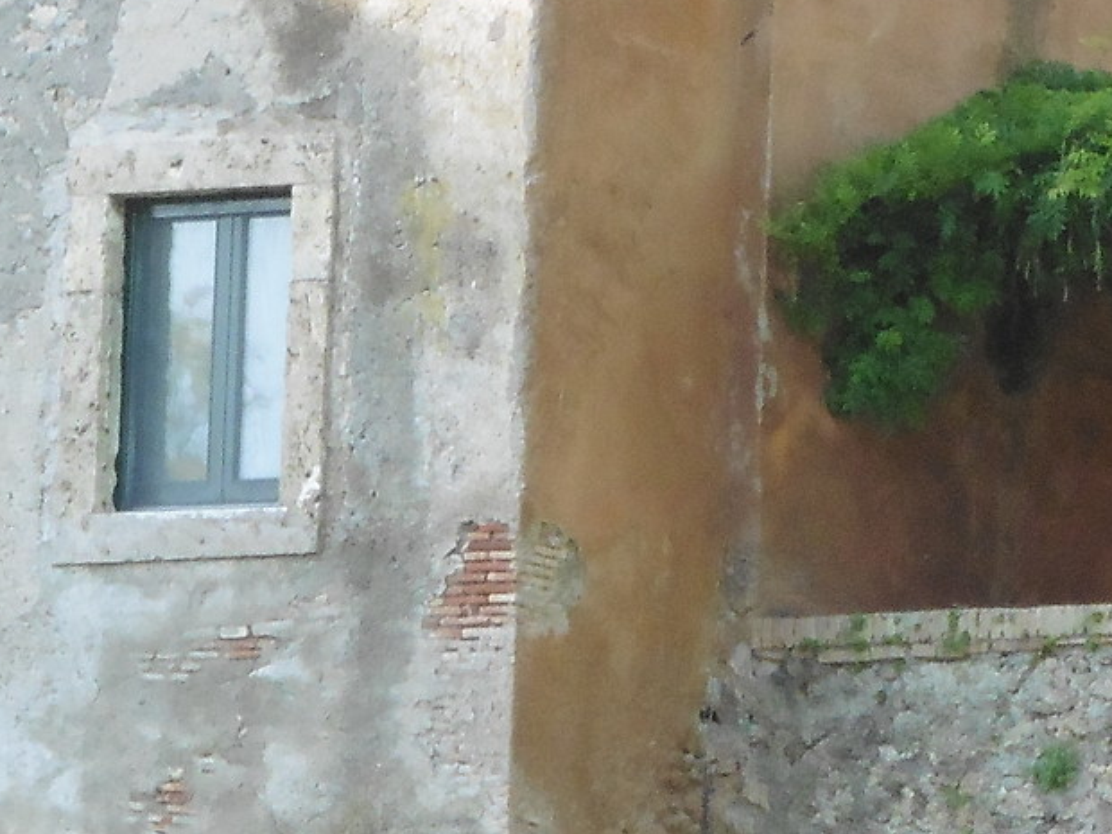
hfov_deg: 4.2
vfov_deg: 3.1
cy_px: 81
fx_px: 15162
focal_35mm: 472
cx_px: -775
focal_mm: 21.8
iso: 320
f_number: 5.4
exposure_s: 1/125
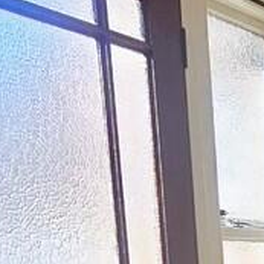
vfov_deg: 21.9
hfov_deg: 19.3
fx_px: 587
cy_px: 375
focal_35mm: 68
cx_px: 473
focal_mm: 2.2
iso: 50
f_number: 2.2
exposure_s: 1/323
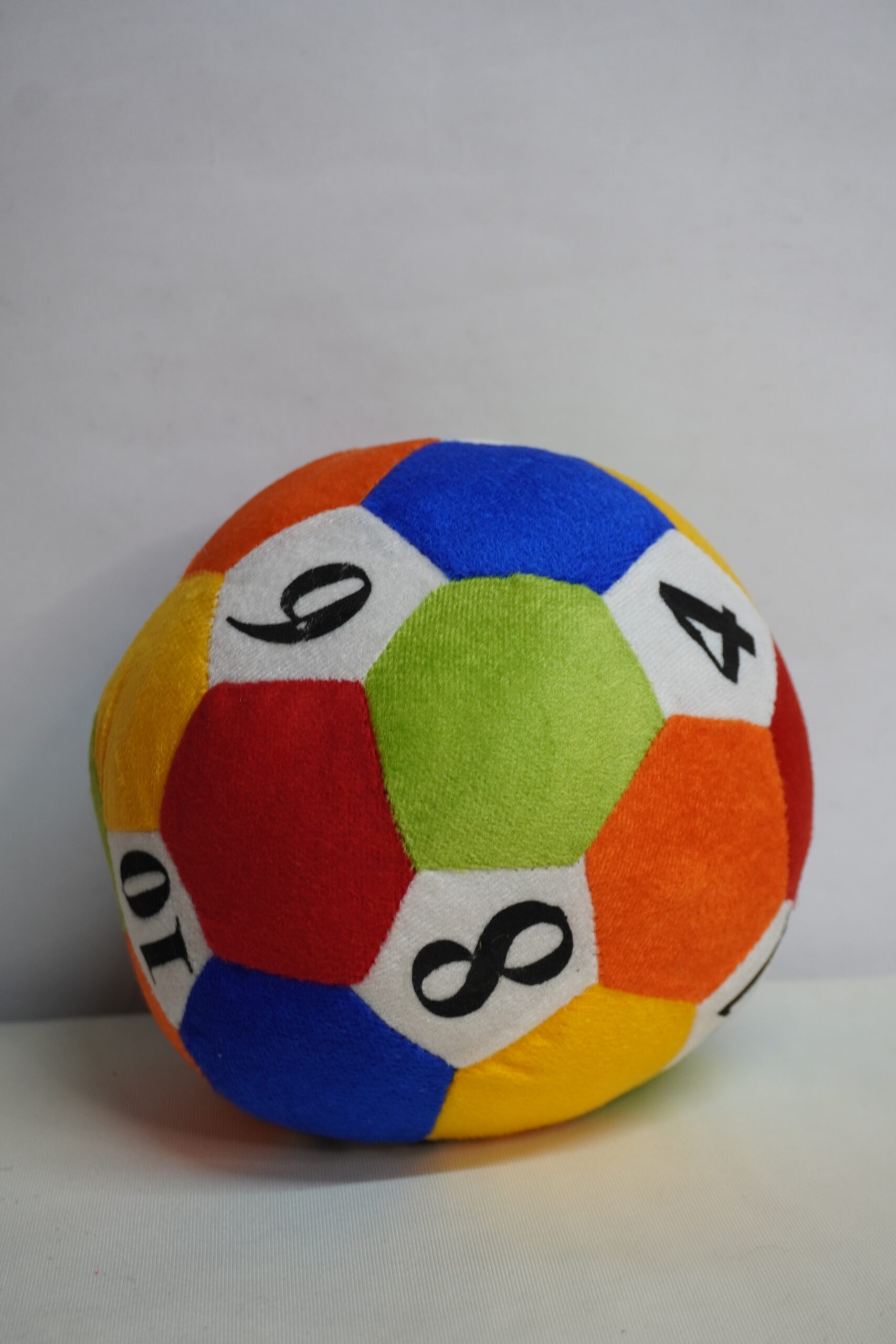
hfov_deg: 25.1
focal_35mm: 54
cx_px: 448
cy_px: 672
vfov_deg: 36.9
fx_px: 2016
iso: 500
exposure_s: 1/25
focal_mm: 36
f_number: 5.6
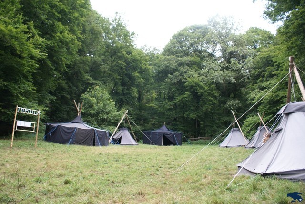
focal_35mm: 27
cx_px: 152
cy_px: 102
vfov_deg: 48.0
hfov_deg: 67.3
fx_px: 229
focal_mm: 18
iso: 100
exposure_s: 1/250
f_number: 3.5
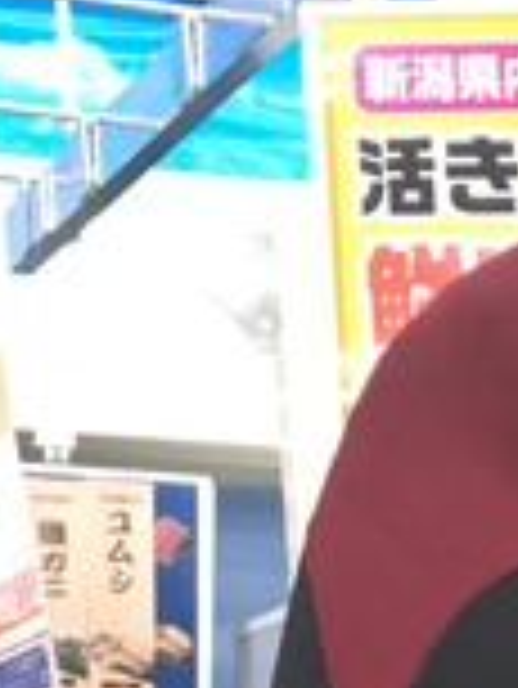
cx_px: 986
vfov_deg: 10.0
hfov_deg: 8.7
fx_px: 3228
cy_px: 1846
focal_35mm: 162
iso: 40
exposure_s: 1/30
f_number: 2.2
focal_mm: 4.15
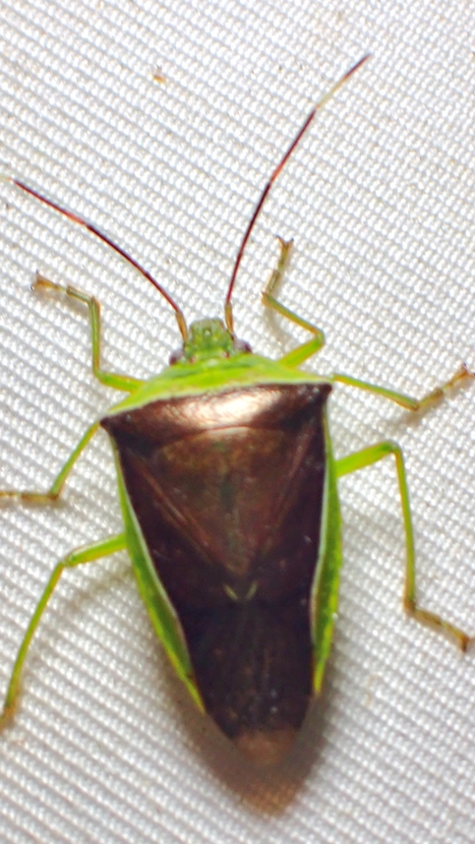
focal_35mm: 110
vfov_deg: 19.5
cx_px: 219
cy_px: 425
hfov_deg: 11.0
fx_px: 2462
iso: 250
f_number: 14
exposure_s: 1/100
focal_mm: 18
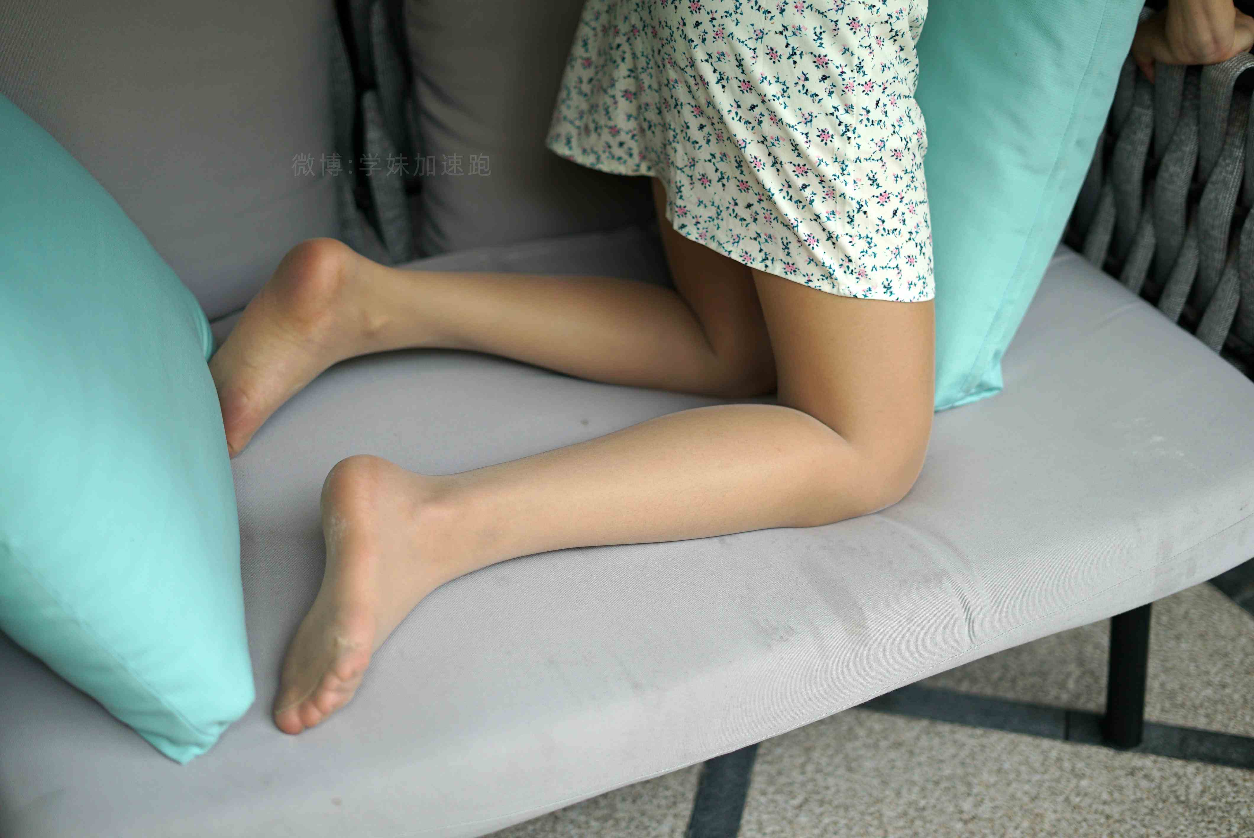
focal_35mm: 50
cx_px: 627
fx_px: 1743
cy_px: 419
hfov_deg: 39.6
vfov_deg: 27.0
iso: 250
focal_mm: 50
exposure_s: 1/1250
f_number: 2
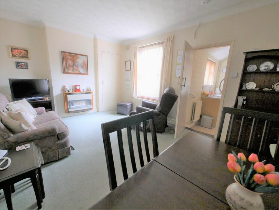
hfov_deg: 102.0
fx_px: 113
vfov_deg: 85.7
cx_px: 140
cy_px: 105
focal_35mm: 14
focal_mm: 7
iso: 2000
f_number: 4
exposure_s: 1/60
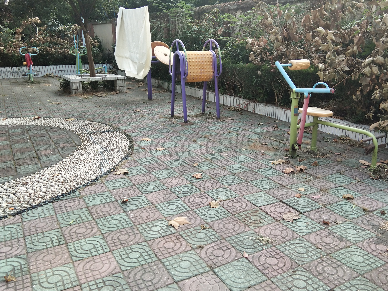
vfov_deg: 39.6
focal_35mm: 36
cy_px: 132
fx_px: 404
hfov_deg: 51.3
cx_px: 203
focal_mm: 3.69
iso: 50
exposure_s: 1/162
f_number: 2.2
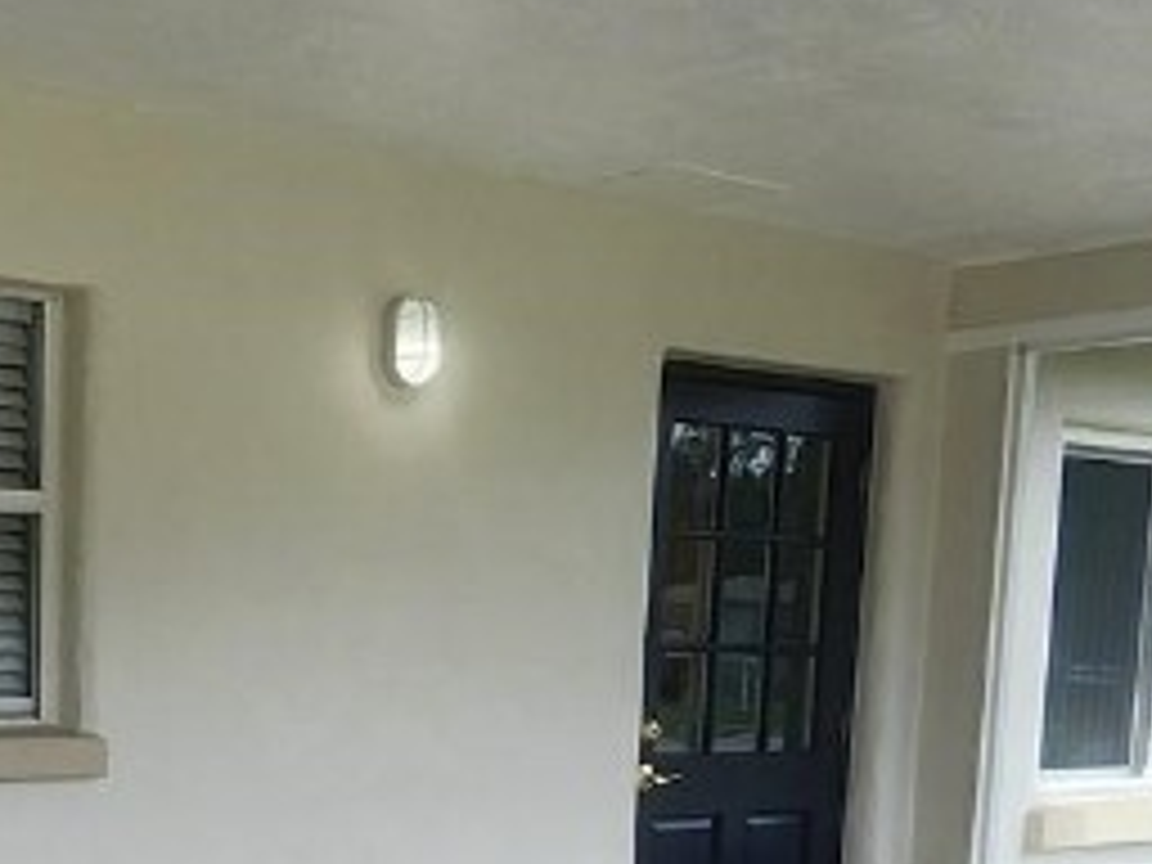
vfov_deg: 26.2
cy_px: 909
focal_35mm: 52
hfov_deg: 34.9
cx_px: 135
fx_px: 1731
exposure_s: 1/289
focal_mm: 2.2
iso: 50
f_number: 2.2
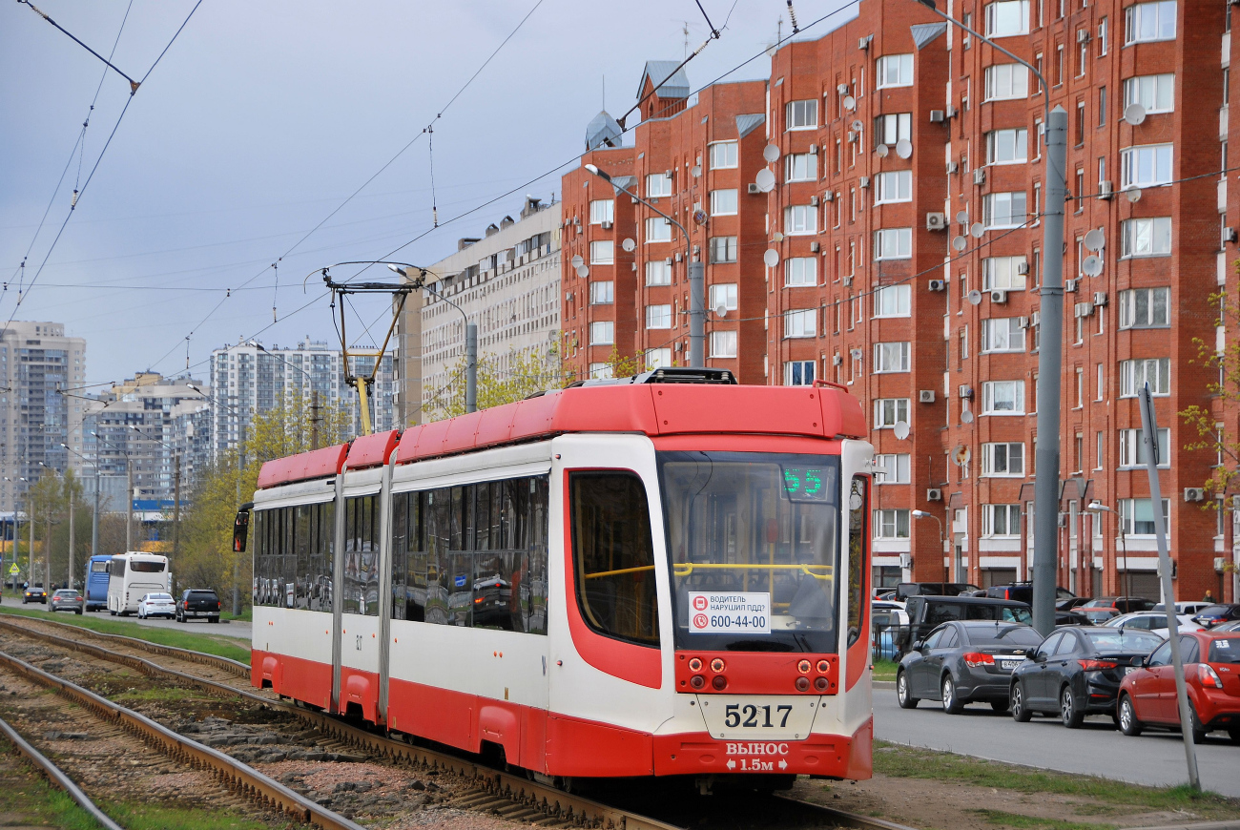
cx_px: 620
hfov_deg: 17.0
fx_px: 4138
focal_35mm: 120
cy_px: 415
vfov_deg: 11.5
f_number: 5.3
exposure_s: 1/320
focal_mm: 80
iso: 100
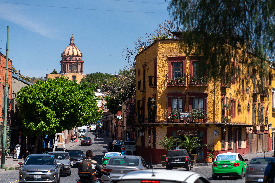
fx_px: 802
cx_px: 138
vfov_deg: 13.0
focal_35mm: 105
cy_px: 92
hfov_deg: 19.5
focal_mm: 105
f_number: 4
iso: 320
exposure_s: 1/3200
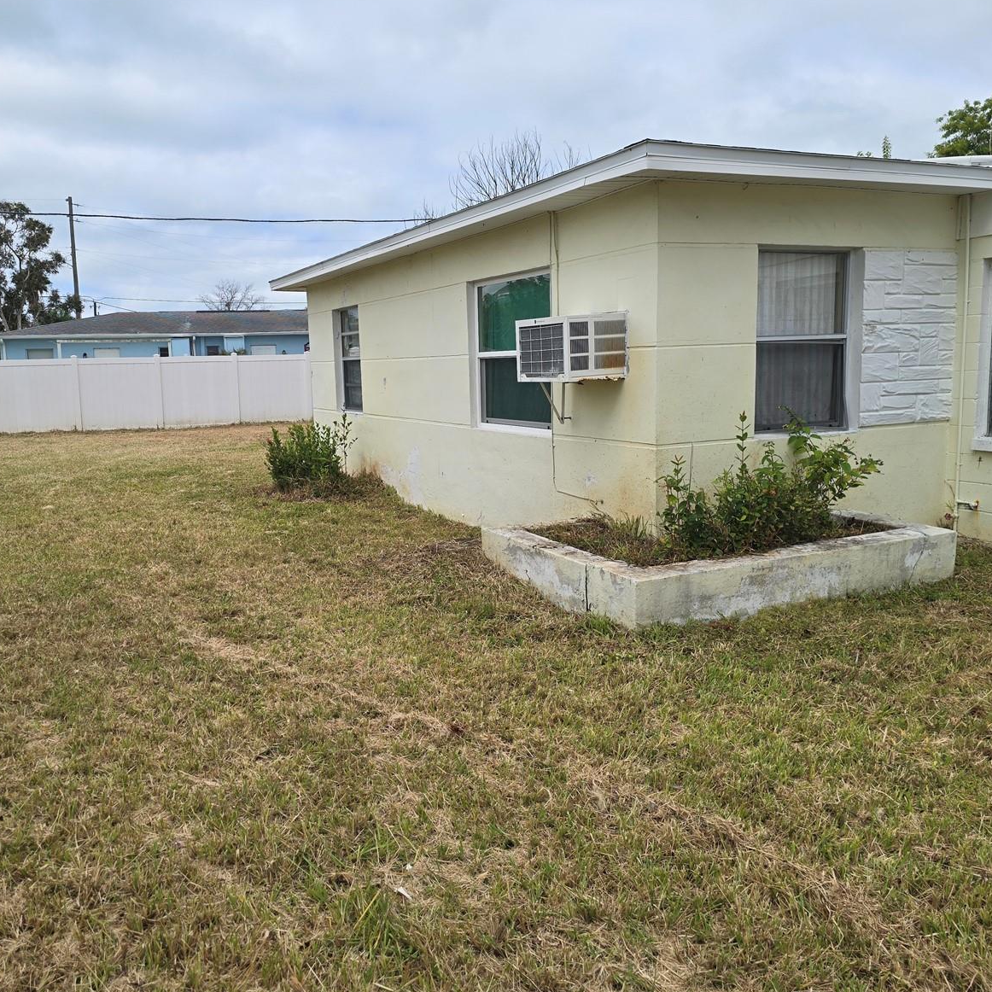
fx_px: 908
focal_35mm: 28
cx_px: 441
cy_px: 486
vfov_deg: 57.3
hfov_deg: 57.2
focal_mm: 6.3
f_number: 1.7
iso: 12
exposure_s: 1/740
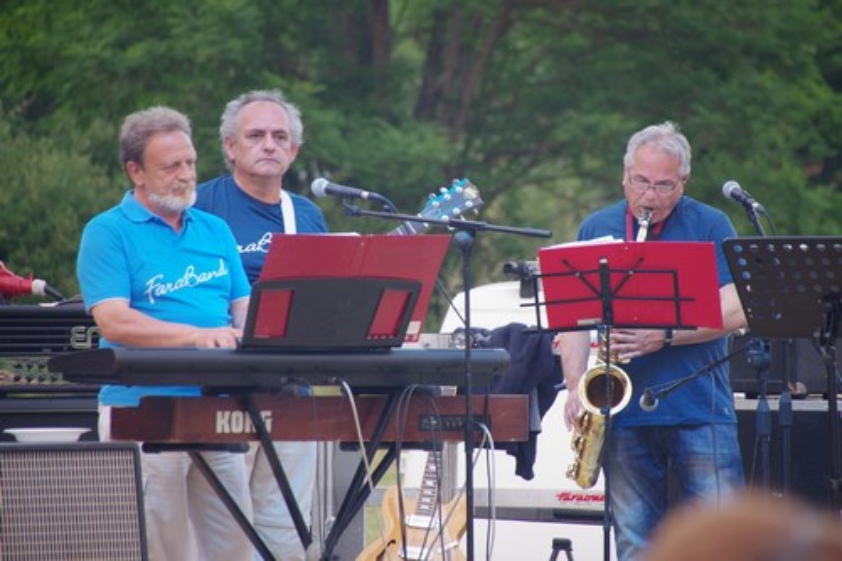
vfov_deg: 3.7
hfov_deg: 5.5
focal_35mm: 375
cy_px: 280
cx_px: 421
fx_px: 8767
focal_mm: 250
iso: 400
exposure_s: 1/30
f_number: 6.3
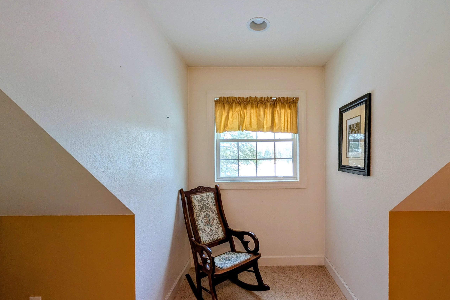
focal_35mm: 15
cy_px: 158
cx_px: 252
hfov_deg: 99.9
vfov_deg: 77.3
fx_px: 187
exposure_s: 1/120
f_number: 1.7
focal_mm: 2.02
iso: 89
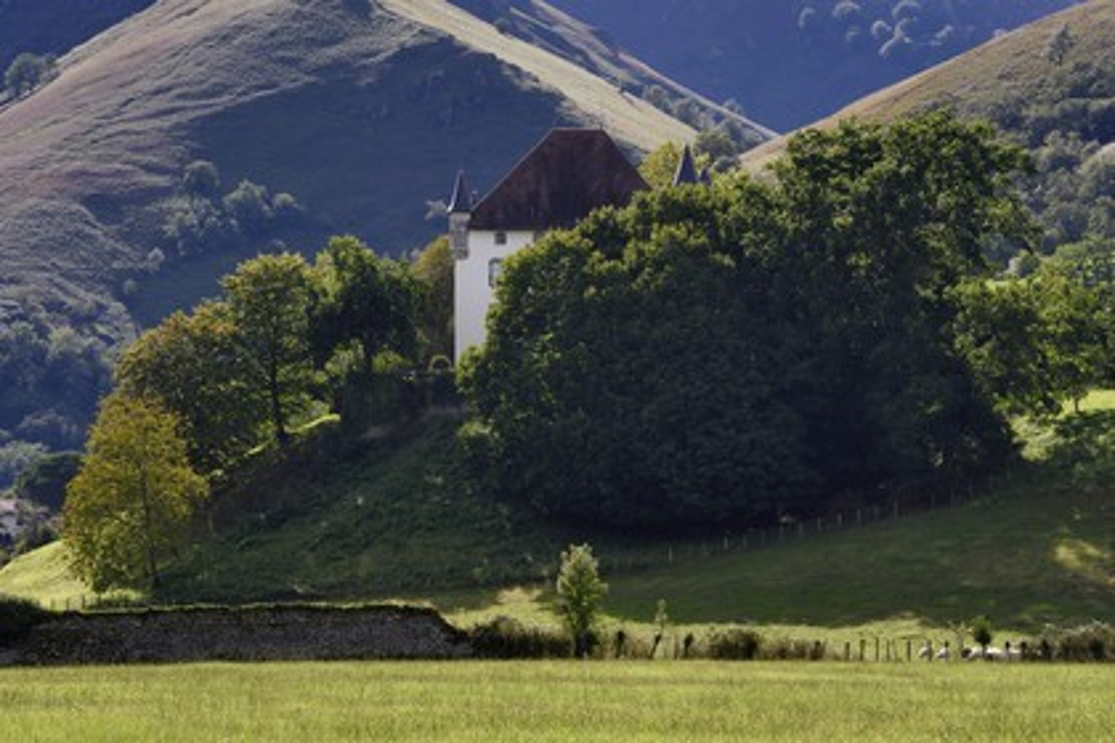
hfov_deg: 13.7
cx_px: 558
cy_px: 372
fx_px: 4645
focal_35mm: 150
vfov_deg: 9.1
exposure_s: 1/250
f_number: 8
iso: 200
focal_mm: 150
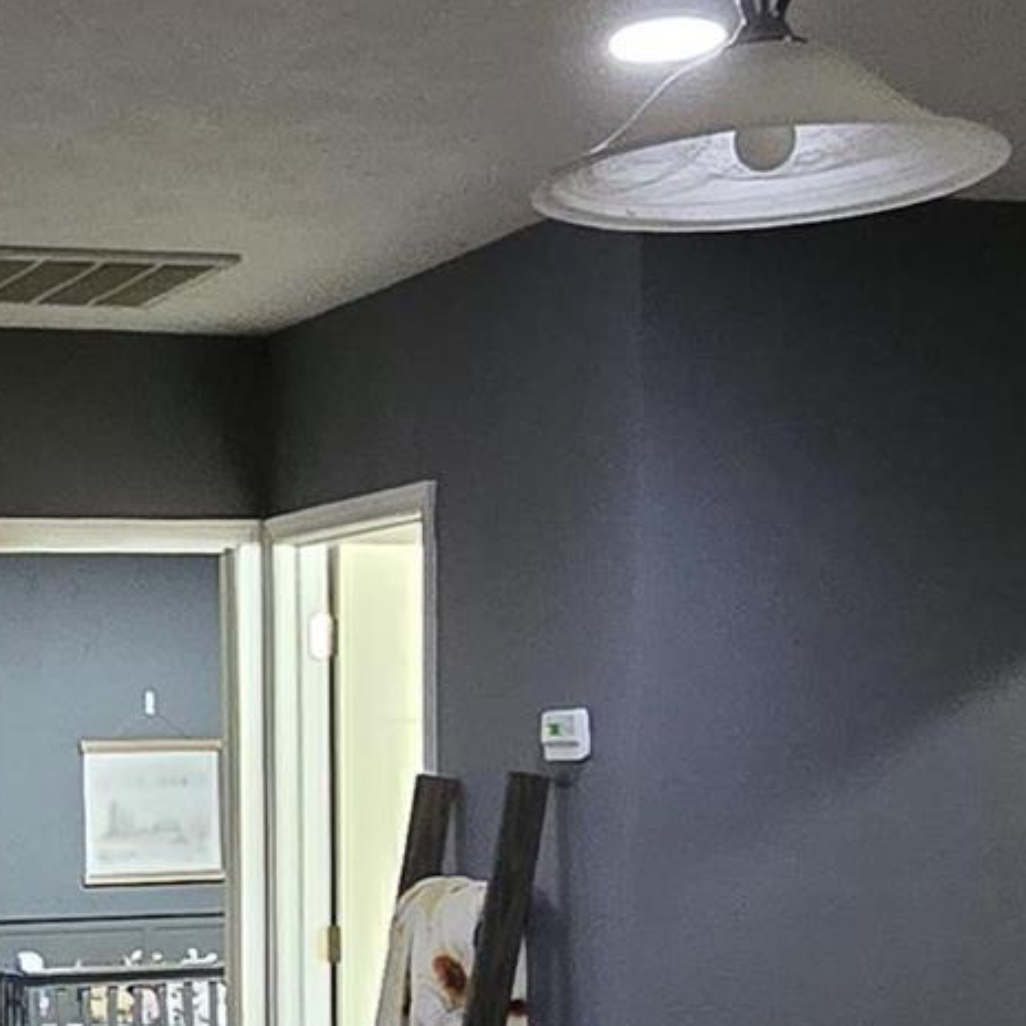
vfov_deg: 21.7
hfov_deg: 22.2
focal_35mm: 76
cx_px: 113
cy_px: 1090
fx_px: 2549
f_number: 2.2
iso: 1250
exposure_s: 1/30
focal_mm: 2.2
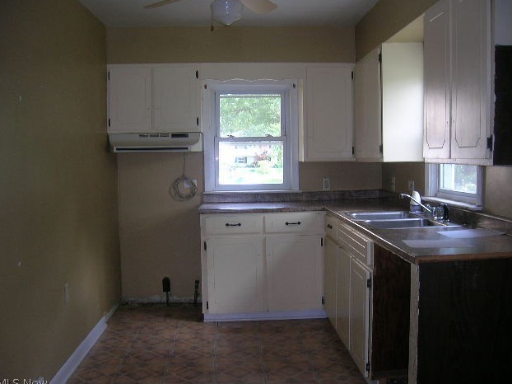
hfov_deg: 52.6
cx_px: 258
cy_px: 194
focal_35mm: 35
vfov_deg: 40.7
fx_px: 517
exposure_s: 1/30
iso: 50
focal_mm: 5.7
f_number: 2.9
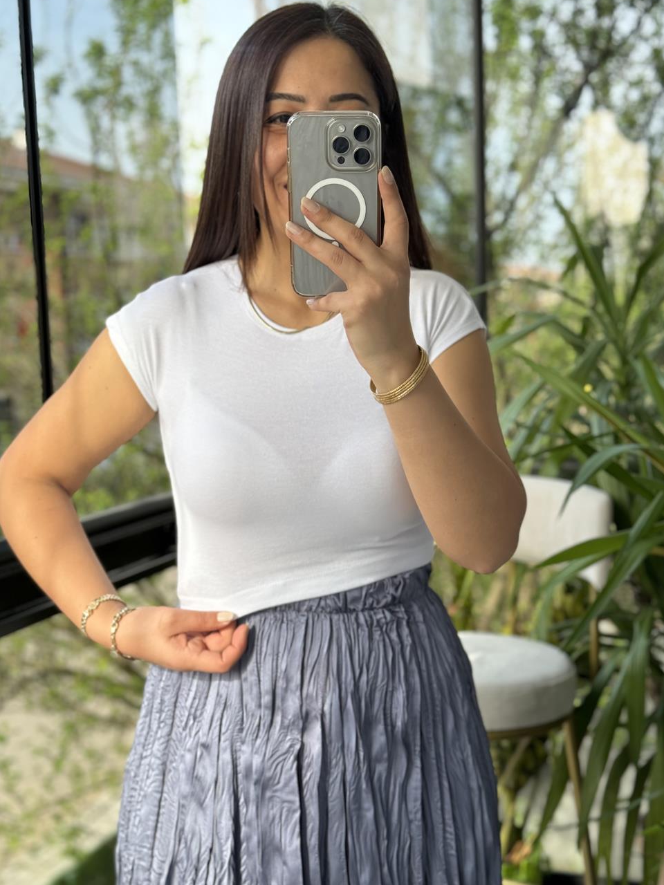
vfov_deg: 38.2
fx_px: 1279
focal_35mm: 50
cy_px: 451
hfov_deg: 29.1
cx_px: 334
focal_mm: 6.86
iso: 64
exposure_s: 1/312
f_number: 1.78
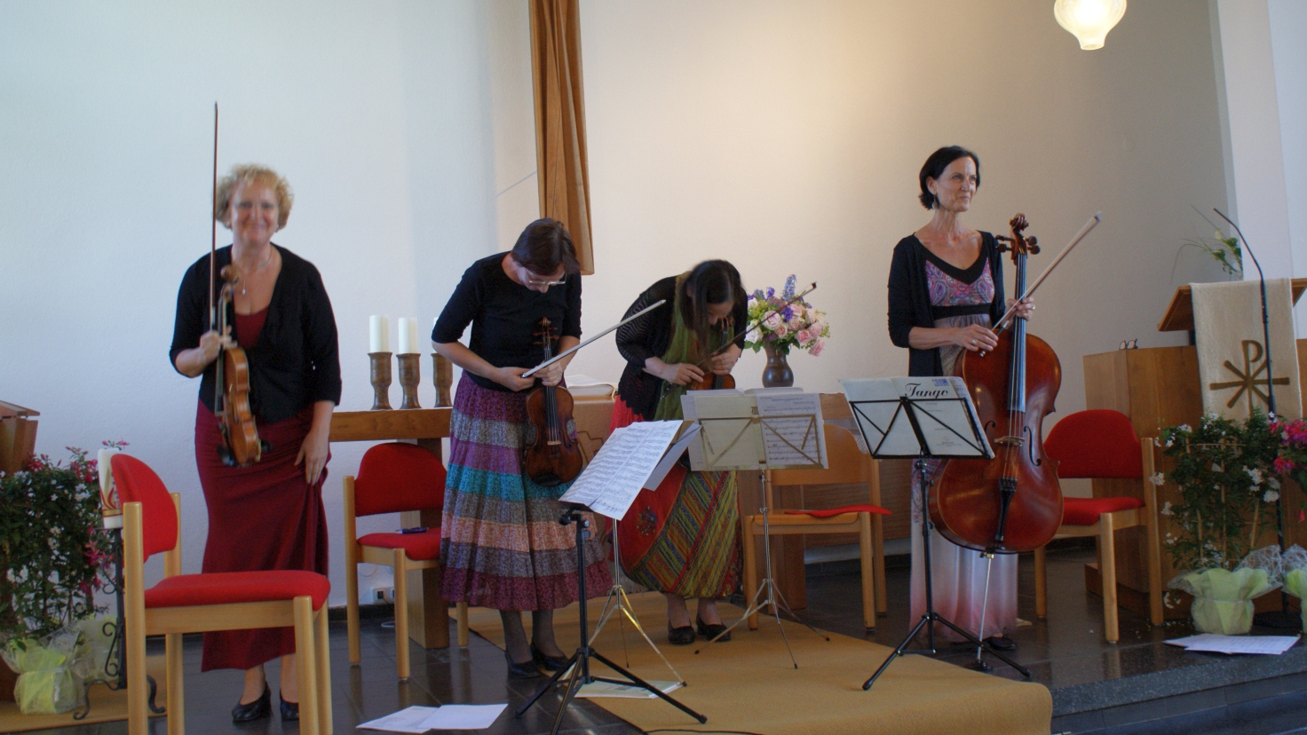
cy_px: 361
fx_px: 1109
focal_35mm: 32
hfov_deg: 61.0
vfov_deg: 36.7
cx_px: 664
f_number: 4
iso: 400
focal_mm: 20
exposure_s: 1/40
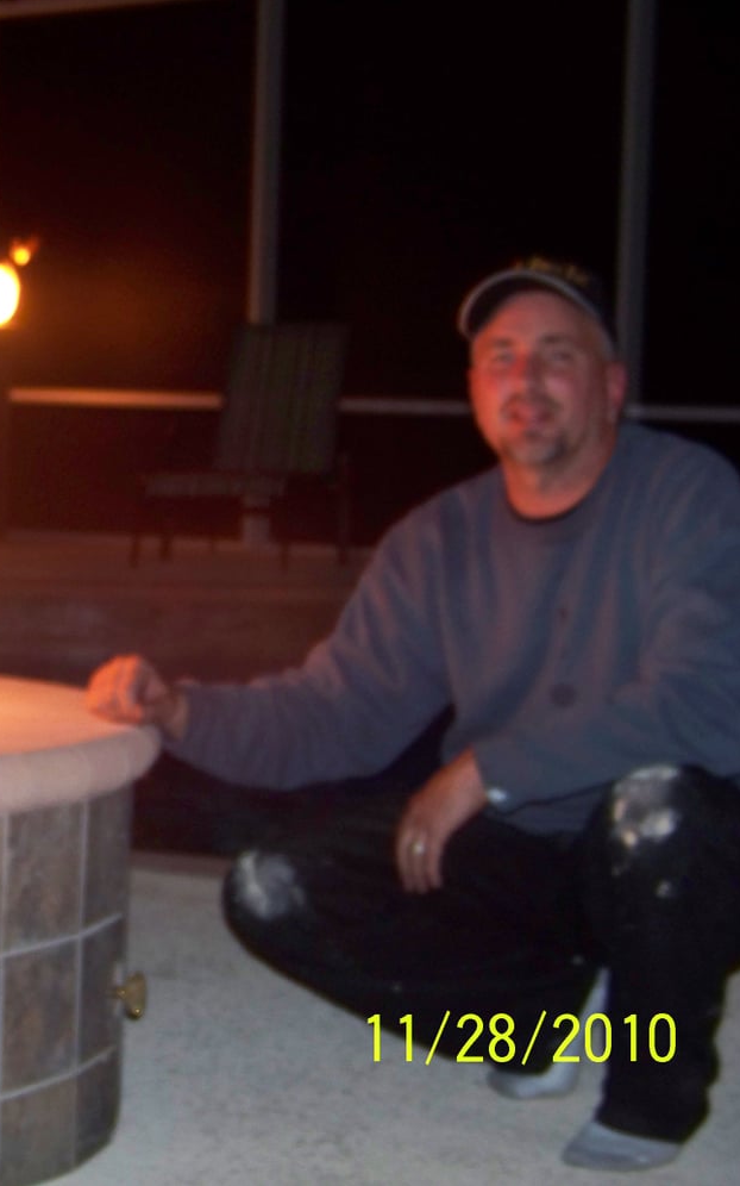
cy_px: 594
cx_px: -23
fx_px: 2841
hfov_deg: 14.6
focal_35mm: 88
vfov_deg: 23.6
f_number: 3.2
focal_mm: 10.5
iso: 200
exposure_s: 1/30
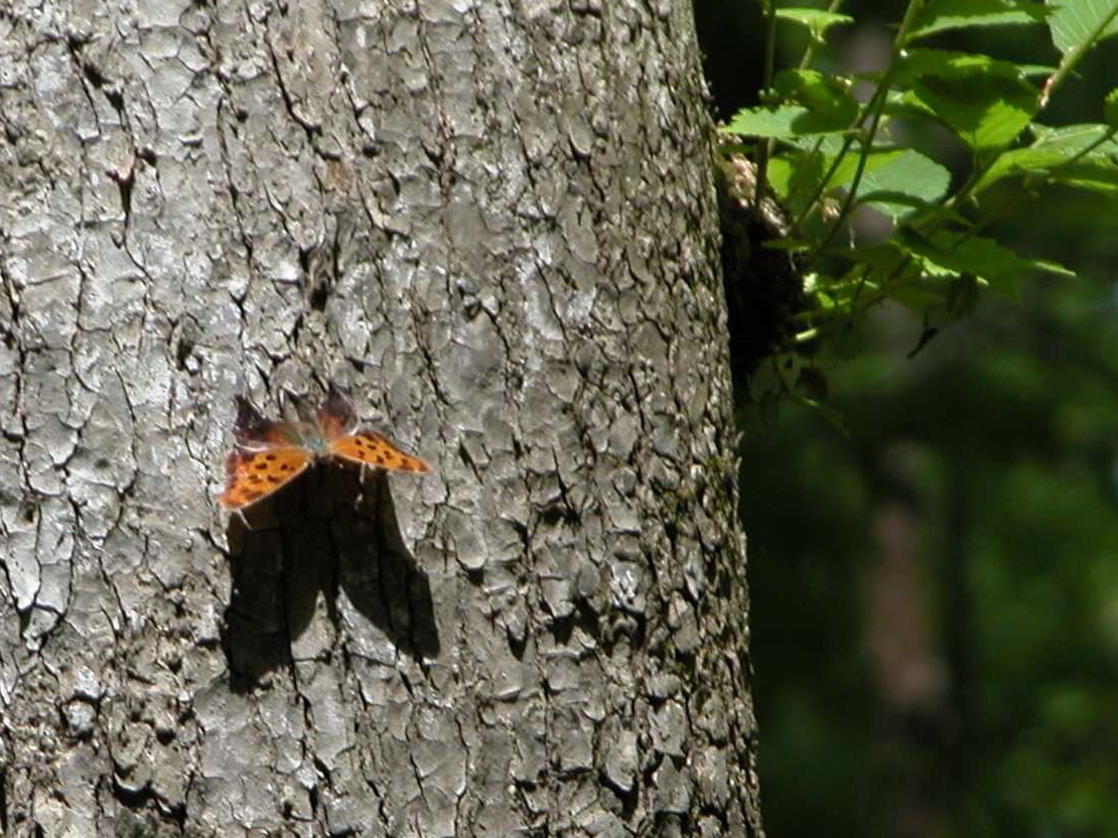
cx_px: 535
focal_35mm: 323
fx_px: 10430
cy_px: 389
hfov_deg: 6.1
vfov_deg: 4.6
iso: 100
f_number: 4.2
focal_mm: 71.2
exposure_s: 1/532
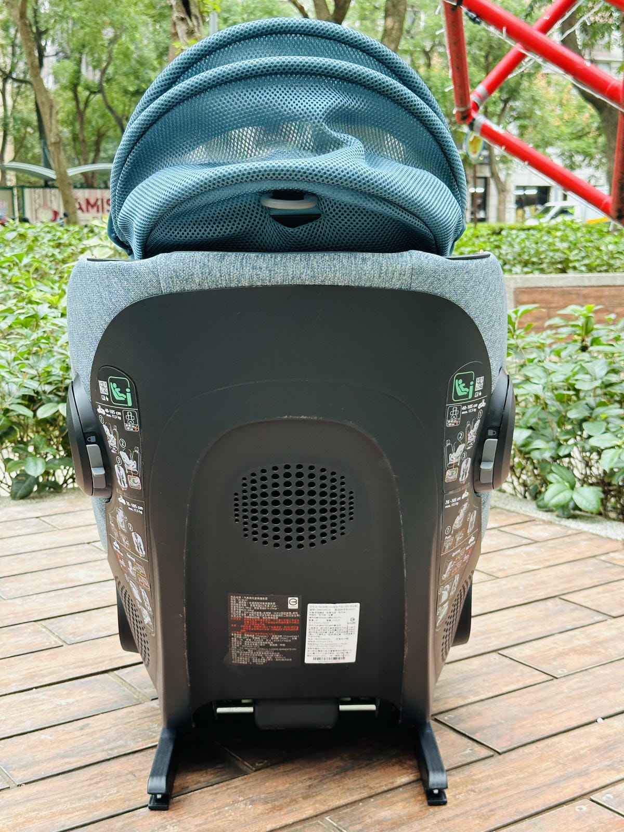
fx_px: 1154
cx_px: 312
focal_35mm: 48
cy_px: 416
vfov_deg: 39.7
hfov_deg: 30.3
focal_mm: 6.86
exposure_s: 1/60
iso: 125
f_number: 1.78
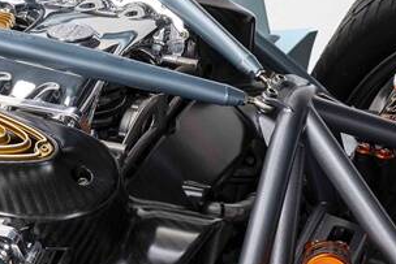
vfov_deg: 10.0
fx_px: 1519
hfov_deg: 14.8
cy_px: 148
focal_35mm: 138
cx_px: 275
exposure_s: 1/1.67
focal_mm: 35
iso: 80
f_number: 8
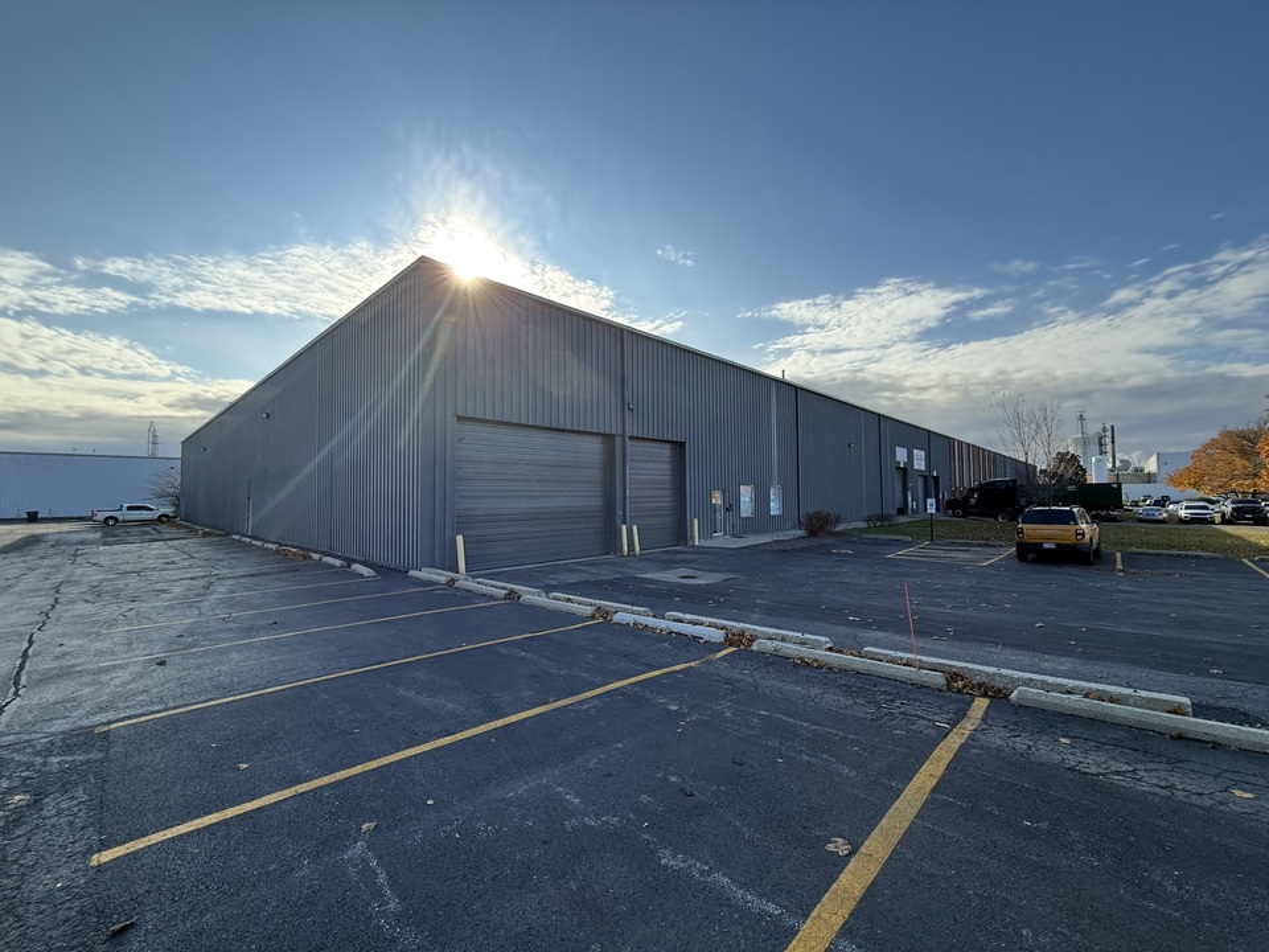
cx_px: 634
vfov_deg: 85.7
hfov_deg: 102.1
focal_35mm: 14
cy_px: 476
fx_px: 513
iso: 64
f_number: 2.2
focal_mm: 2.22
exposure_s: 1/1068
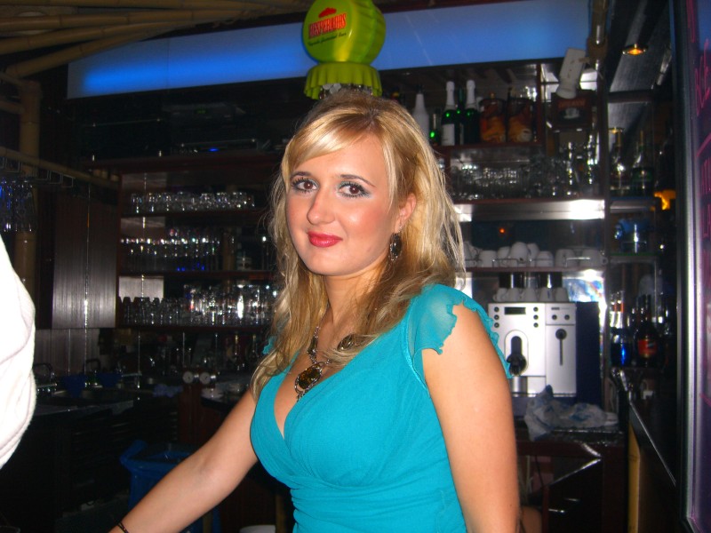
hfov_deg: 49.0
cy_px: 266
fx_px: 781
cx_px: 356
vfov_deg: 37.7
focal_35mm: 38
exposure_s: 1/60
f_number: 2.8
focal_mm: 7.9
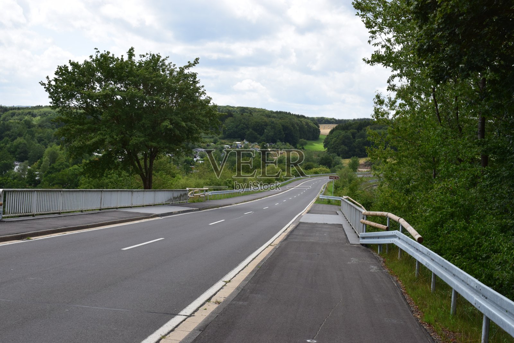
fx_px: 728
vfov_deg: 26.5
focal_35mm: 51
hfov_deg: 38.9
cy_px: 172
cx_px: 257
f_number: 11
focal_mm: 34
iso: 400
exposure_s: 1/400
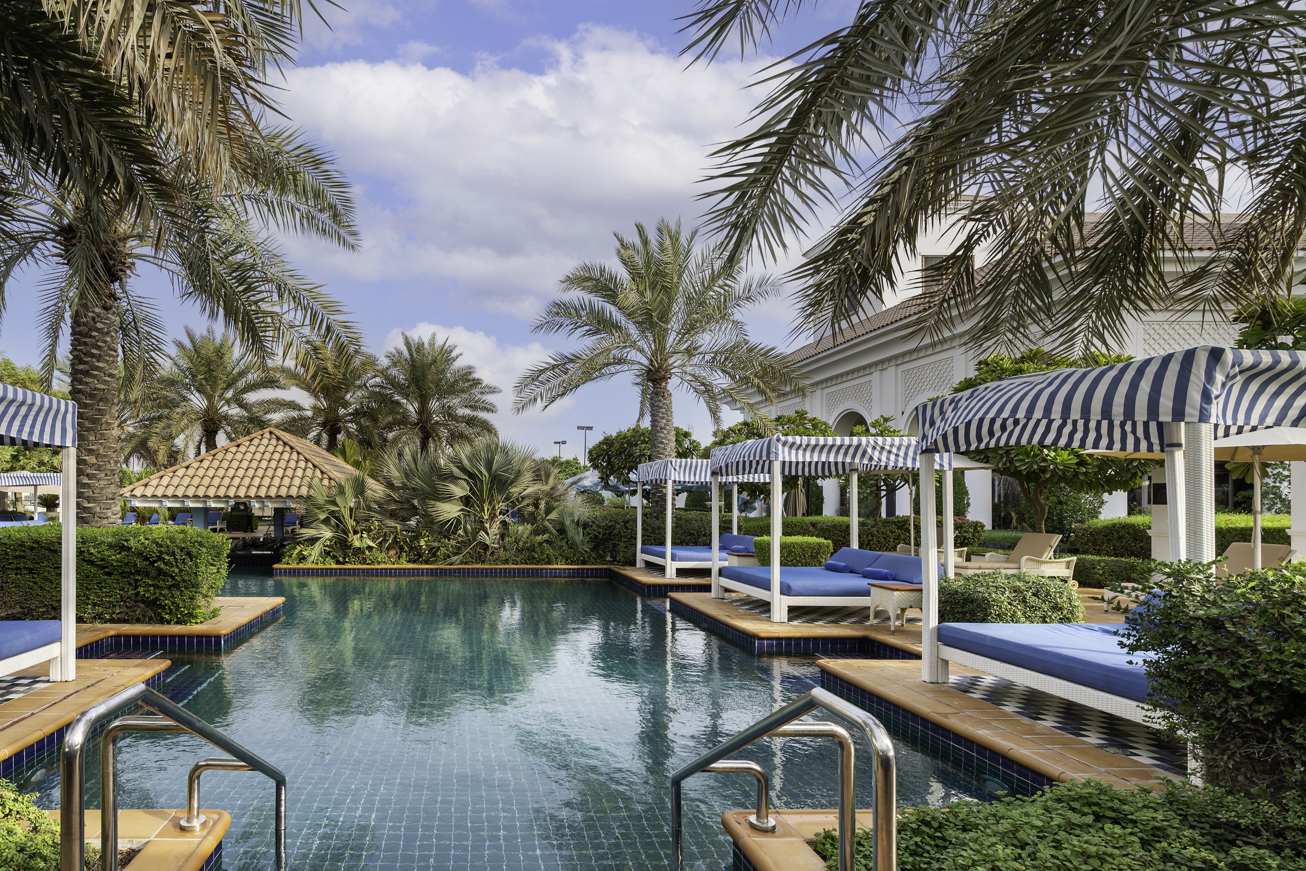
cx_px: 528
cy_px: 504
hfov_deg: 92.2
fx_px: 617
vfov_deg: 70.0
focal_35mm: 17
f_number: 8
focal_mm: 14
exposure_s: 1/100
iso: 100
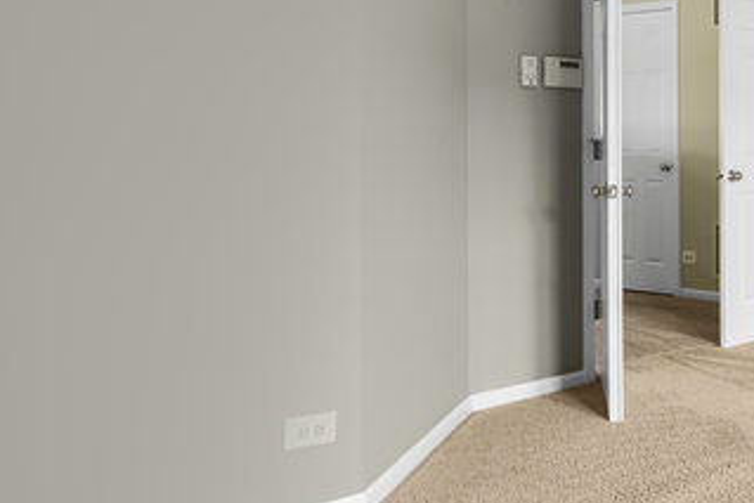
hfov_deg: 30.7
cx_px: 1028
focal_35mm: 47
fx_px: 985
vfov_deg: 28.3
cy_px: 138
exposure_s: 1/30
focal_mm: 10
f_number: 4
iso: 200
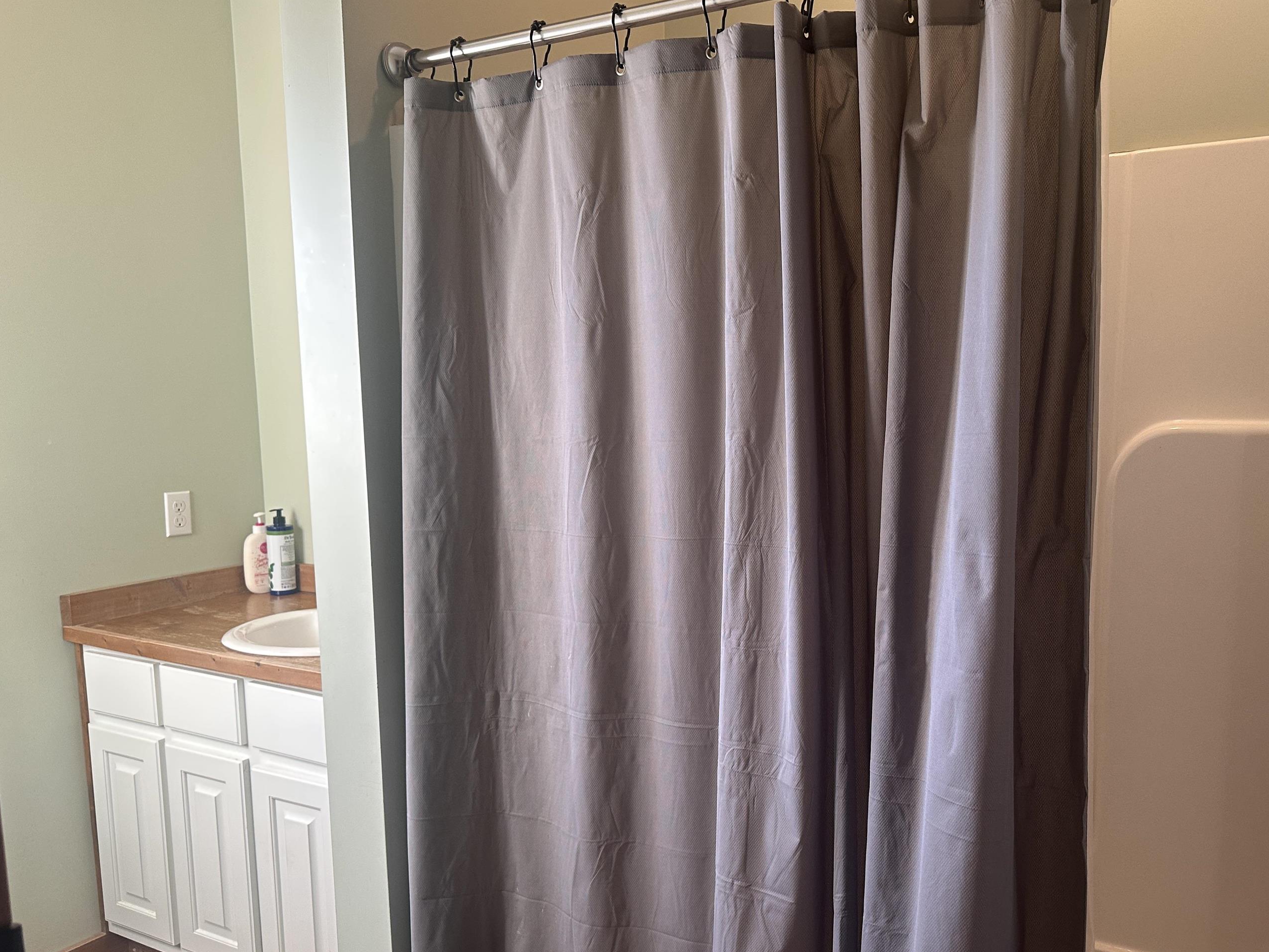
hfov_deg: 61.3
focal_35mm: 29
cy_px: 534
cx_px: 742
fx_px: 1063
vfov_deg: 48.1
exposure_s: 1/120
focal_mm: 6.86
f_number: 1.78
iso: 125
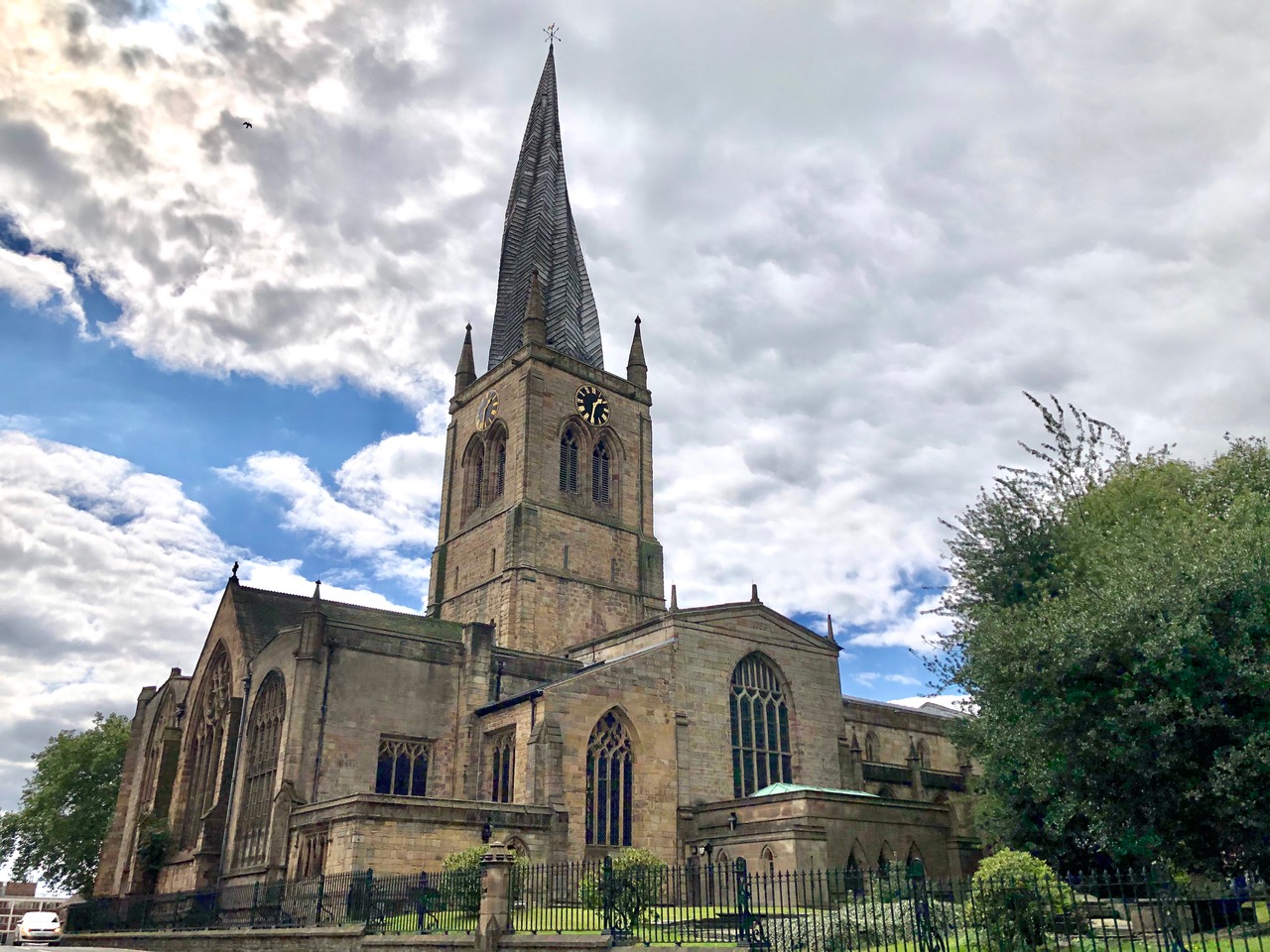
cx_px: 635
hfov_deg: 63.4
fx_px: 1027
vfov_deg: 49.7
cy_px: 476
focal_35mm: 28
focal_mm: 3.99
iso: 25
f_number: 1.8
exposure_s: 1/8130
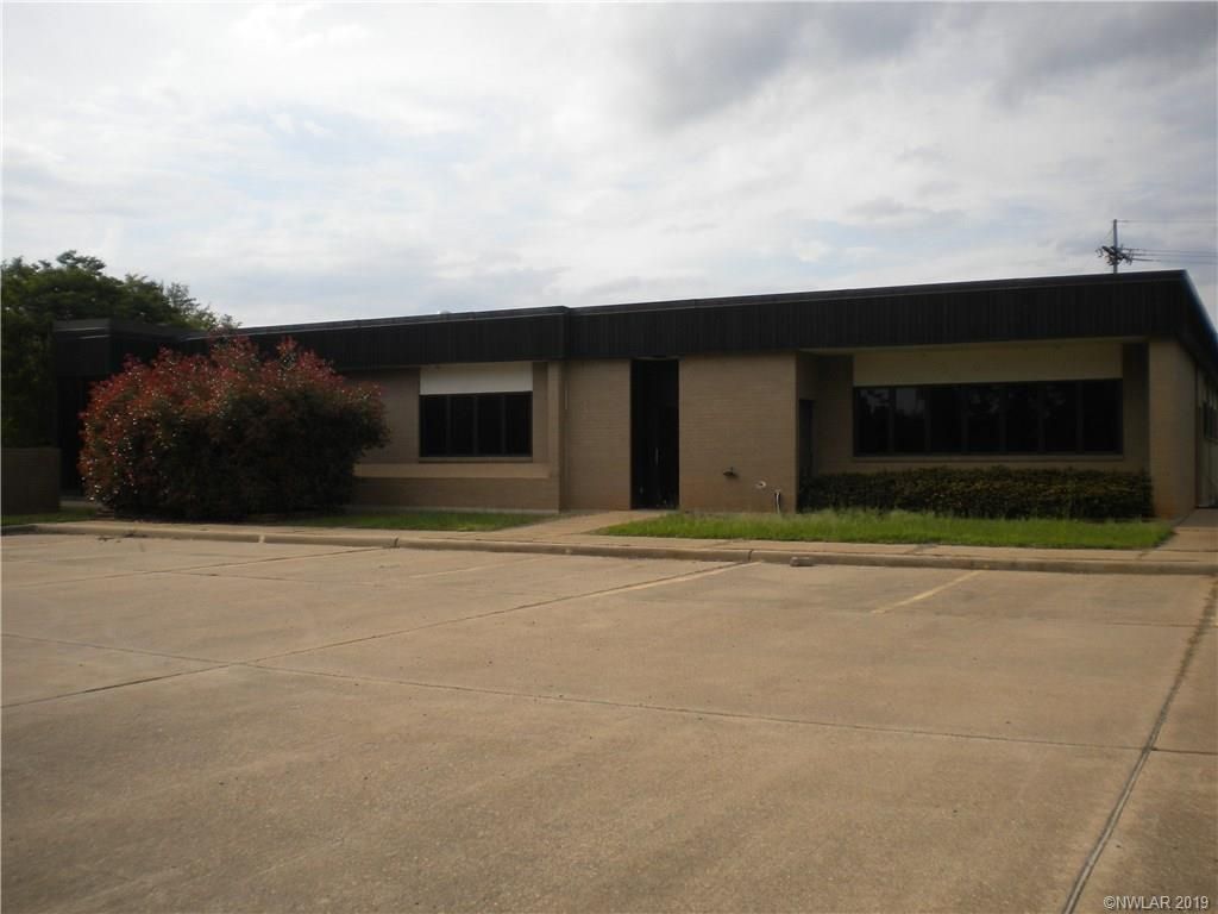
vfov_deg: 40.7
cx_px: 609
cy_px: 457
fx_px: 1232
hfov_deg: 52.6
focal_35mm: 35
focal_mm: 6.3
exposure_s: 1/631
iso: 80
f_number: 4.6
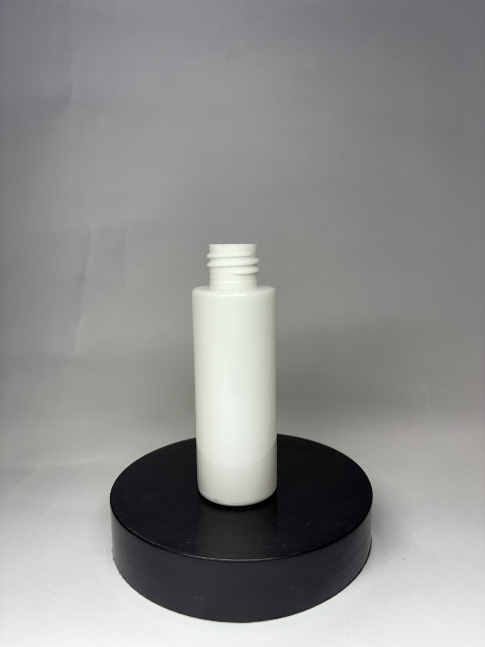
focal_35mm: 26
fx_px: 486
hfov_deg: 53.1
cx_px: 242
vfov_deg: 67.3
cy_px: 324
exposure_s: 1/129
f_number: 1.6
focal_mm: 5.96
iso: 40
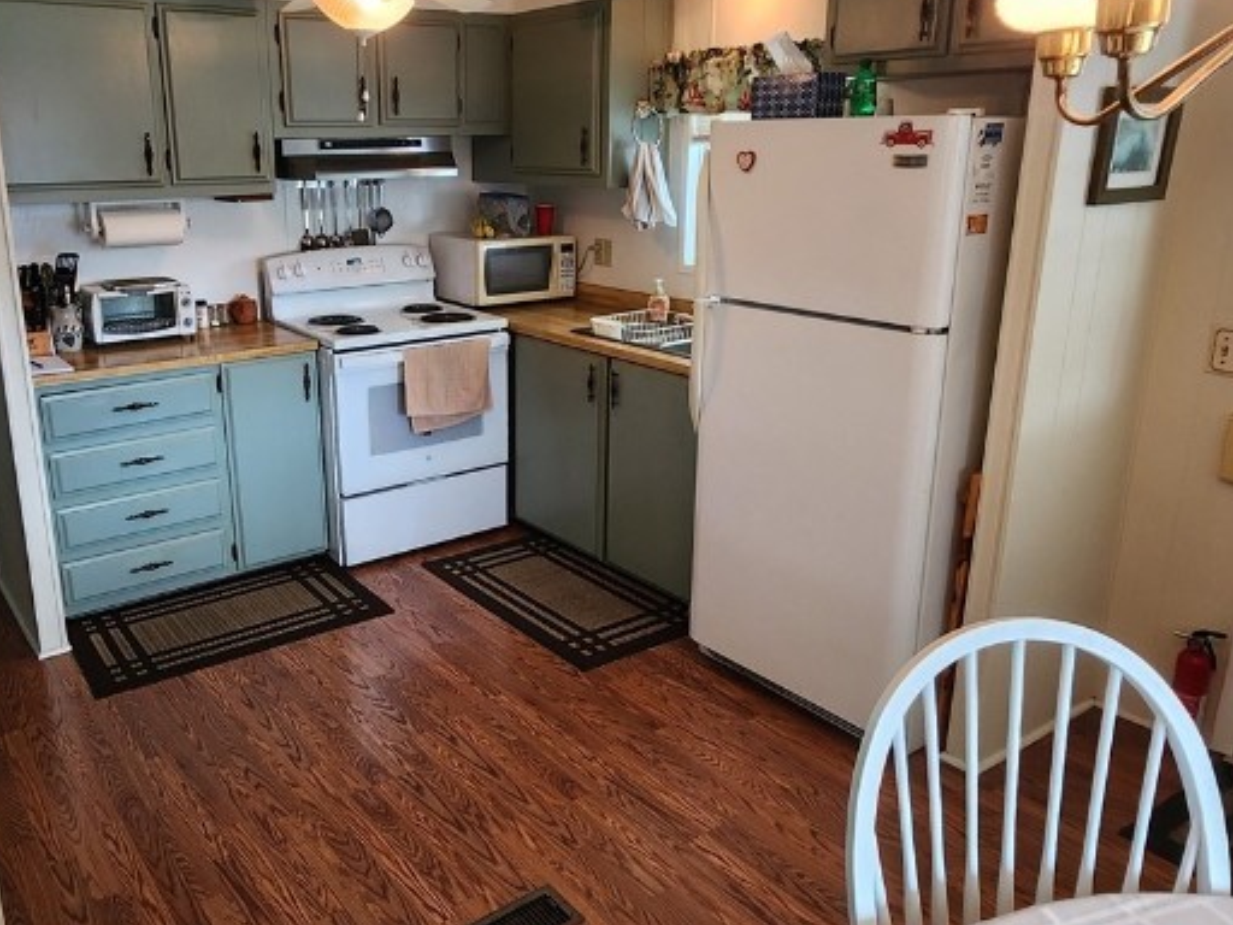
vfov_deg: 53.0
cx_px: 503
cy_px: 426
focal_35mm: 26
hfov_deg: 66.8
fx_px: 926
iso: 125
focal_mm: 2.2
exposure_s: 1/60
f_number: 2.2
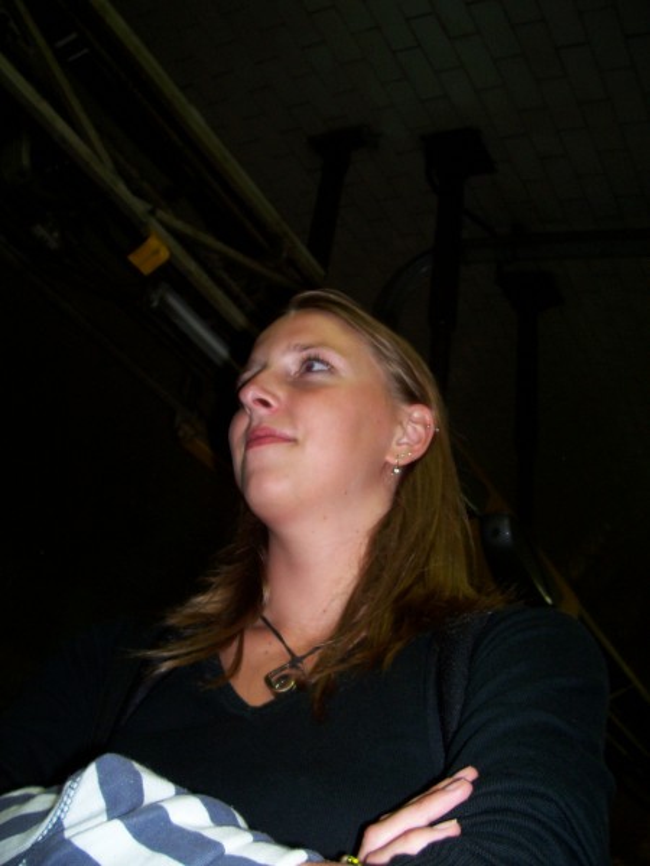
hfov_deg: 41.8
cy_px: 433
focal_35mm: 34
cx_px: 325
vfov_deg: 54.0
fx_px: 851
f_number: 2.7
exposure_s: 1/64
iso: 80
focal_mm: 5.6
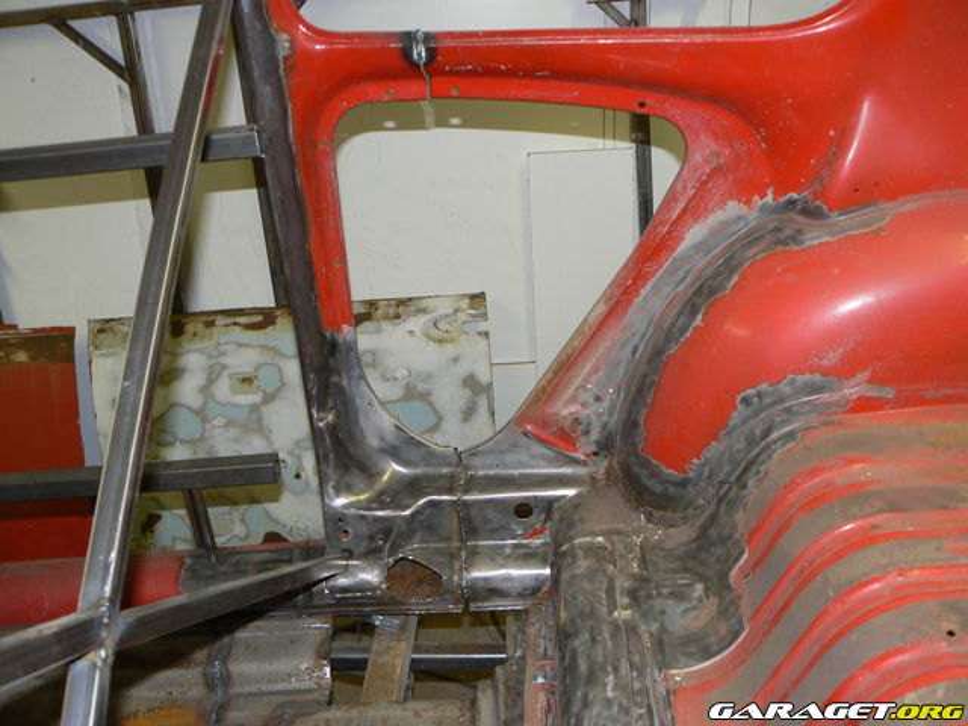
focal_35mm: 36
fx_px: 1007
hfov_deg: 51.4
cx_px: 484
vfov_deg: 39.7
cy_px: 363
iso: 100
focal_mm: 6
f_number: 2.8
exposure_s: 1/30
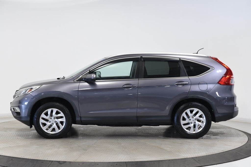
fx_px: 433
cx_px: 126
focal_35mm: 62
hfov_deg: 32.4
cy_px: 84
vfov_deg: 21.9
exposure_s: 1/80
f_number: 4.5
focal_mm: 62
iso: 1600
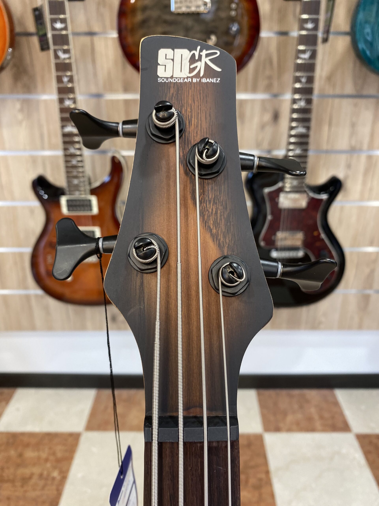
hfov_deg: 53.1
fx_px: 380
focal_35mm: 26
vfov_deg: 67.3
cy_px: 253
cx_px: 190
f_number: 1.8
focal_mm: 4.25
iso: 125
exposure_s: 1/50
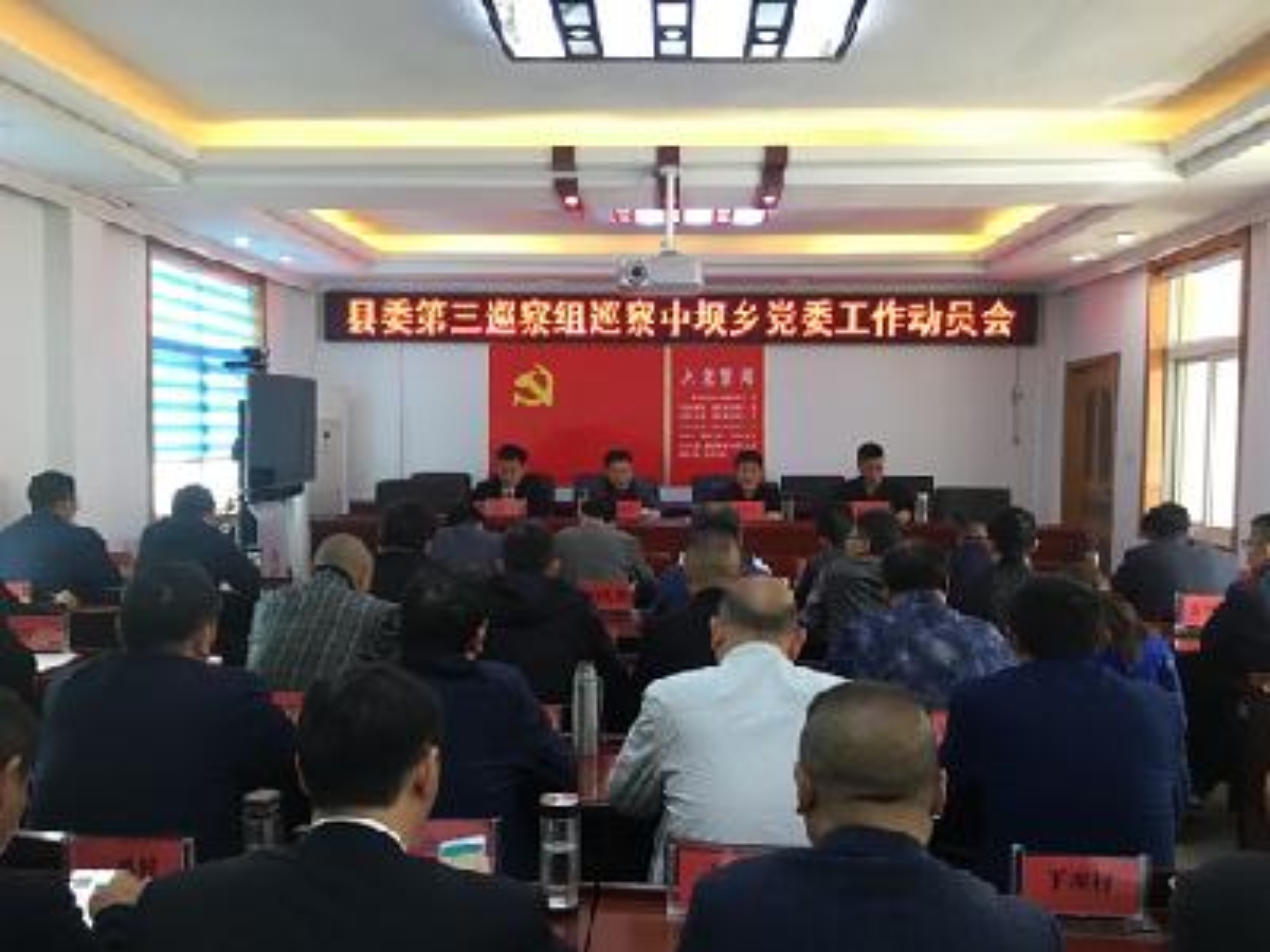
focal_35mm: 29
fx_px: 1064
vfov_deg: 48.2
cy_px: 476
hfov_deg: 61.7
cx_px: 635
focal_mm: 4.15
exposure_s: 1/33
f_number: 2.2
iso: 100
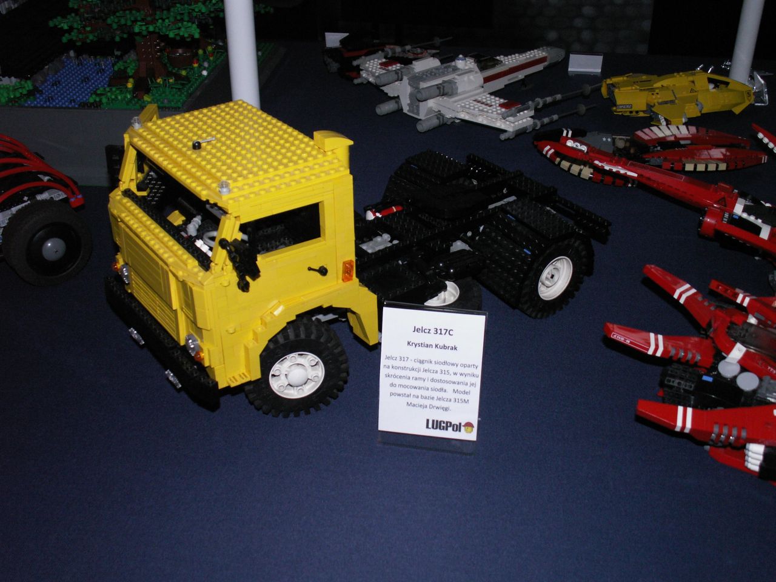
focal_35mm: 40
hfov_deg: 46.8
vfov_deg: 36.0
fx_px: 897
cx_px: 388
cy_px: 291
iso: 160
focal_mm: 6.66
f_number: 2.8
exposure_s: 1/60
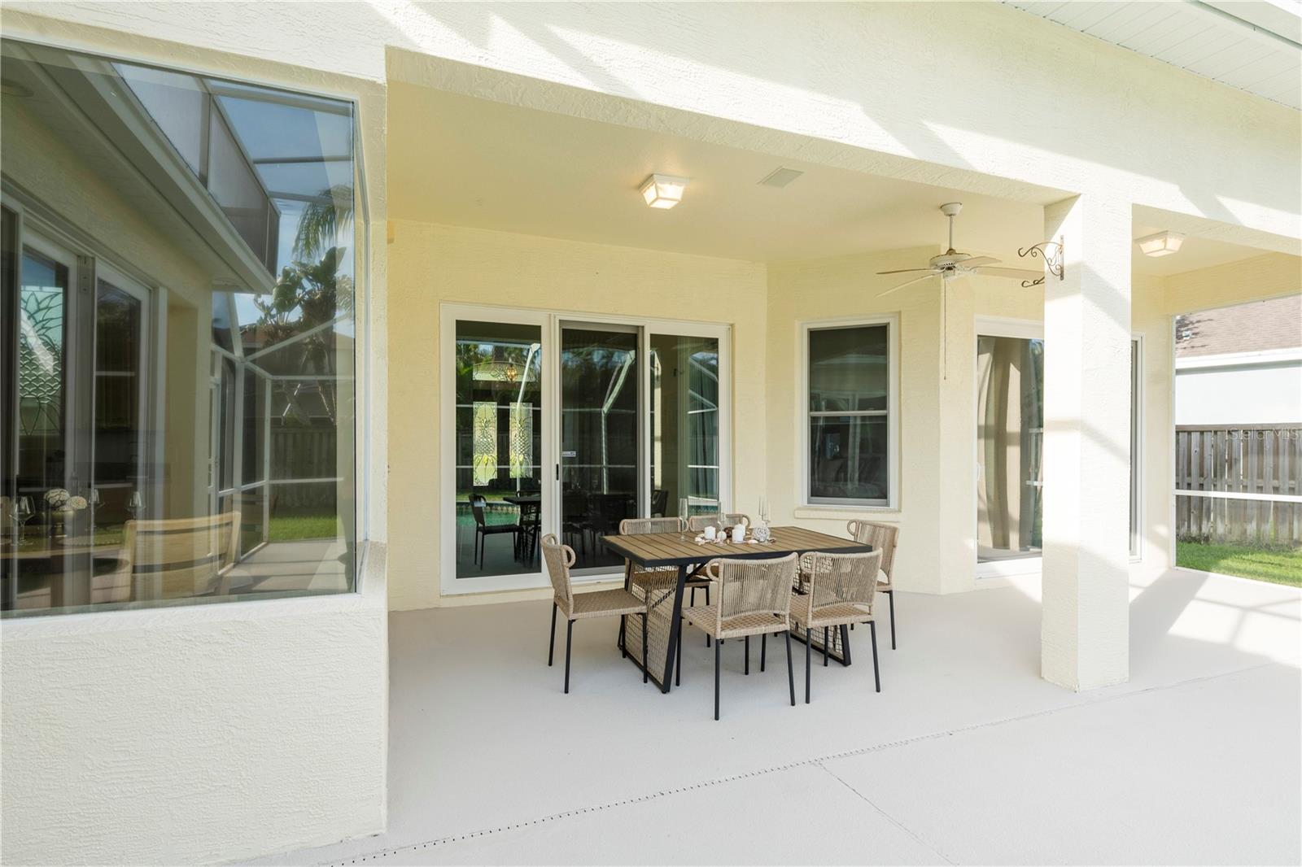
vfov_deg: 67.4
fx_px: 651
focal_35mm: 18
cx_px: 651
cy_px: 434
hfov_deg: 90.0
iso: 200
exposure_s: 1/60
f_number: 7.1
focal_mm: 18
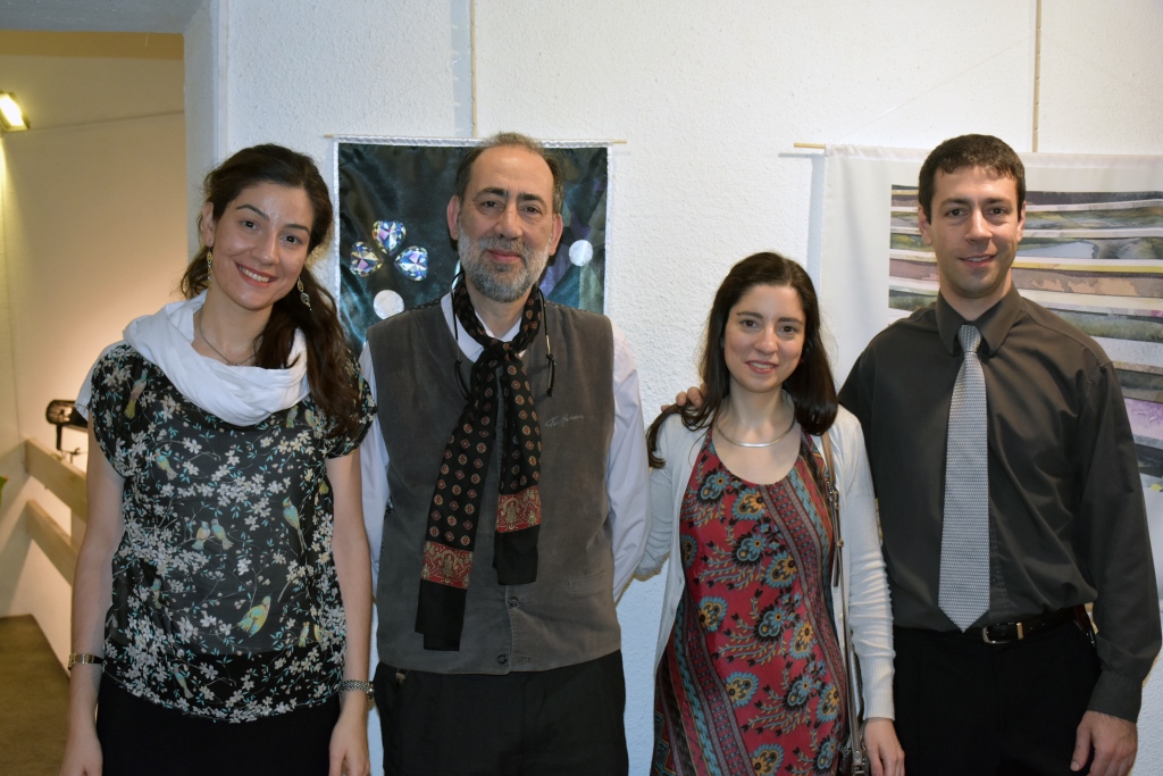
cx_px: 582
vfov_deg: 28.1
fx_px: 1551
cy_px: 388
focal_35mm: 48
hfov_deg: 41.1
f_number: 5.6
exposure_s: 1/125
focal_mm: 32
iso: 1600
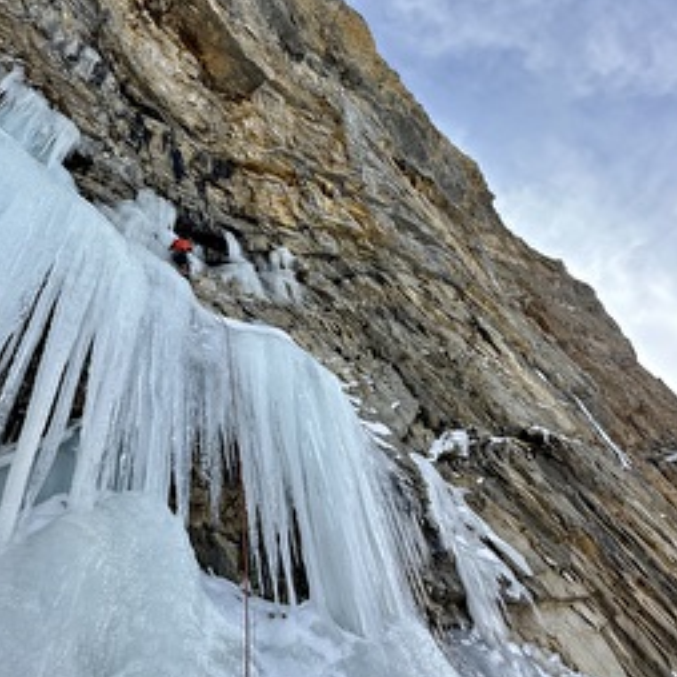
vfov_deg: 68.0
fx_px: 465
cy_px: 179
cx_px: 332
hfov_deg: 72.1
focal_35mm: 21
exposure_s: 1/1233
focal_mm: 2.22
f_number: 2.2
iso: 50
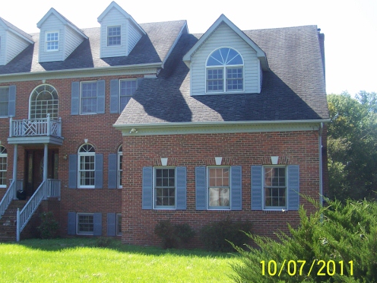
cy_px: 130
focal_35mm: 49
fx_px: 534
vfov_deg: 29.7
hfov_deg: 38.6
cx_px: 138
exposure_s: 1/250
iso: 64
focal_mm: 6.3
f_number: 2.8
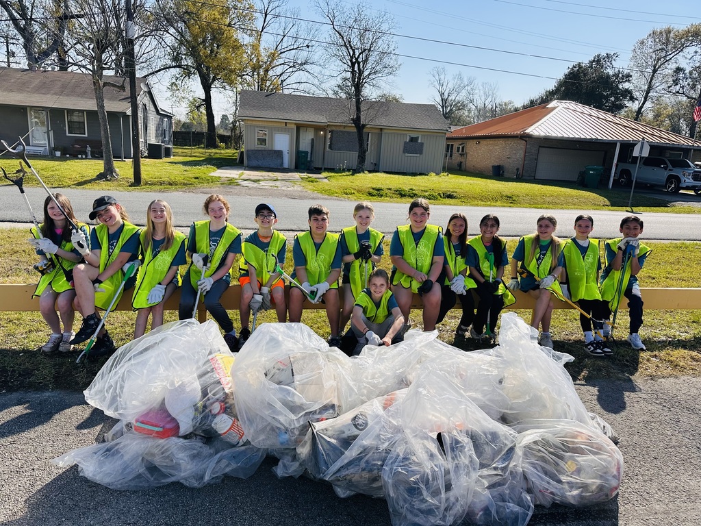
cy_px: 263
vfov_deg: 56.8
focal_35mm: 24
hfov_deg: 71.6
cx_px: 350
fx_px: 486
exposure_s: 1/4184
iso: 80
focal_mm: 6.86
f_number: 1.78
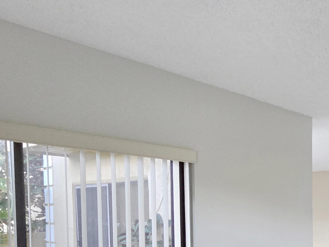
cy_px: 244
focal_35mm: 34
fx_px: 323
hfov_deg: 42.9
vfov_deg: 37.5
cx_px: 357
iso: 400
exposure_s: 1/60
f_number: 2.2
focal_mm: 2.2
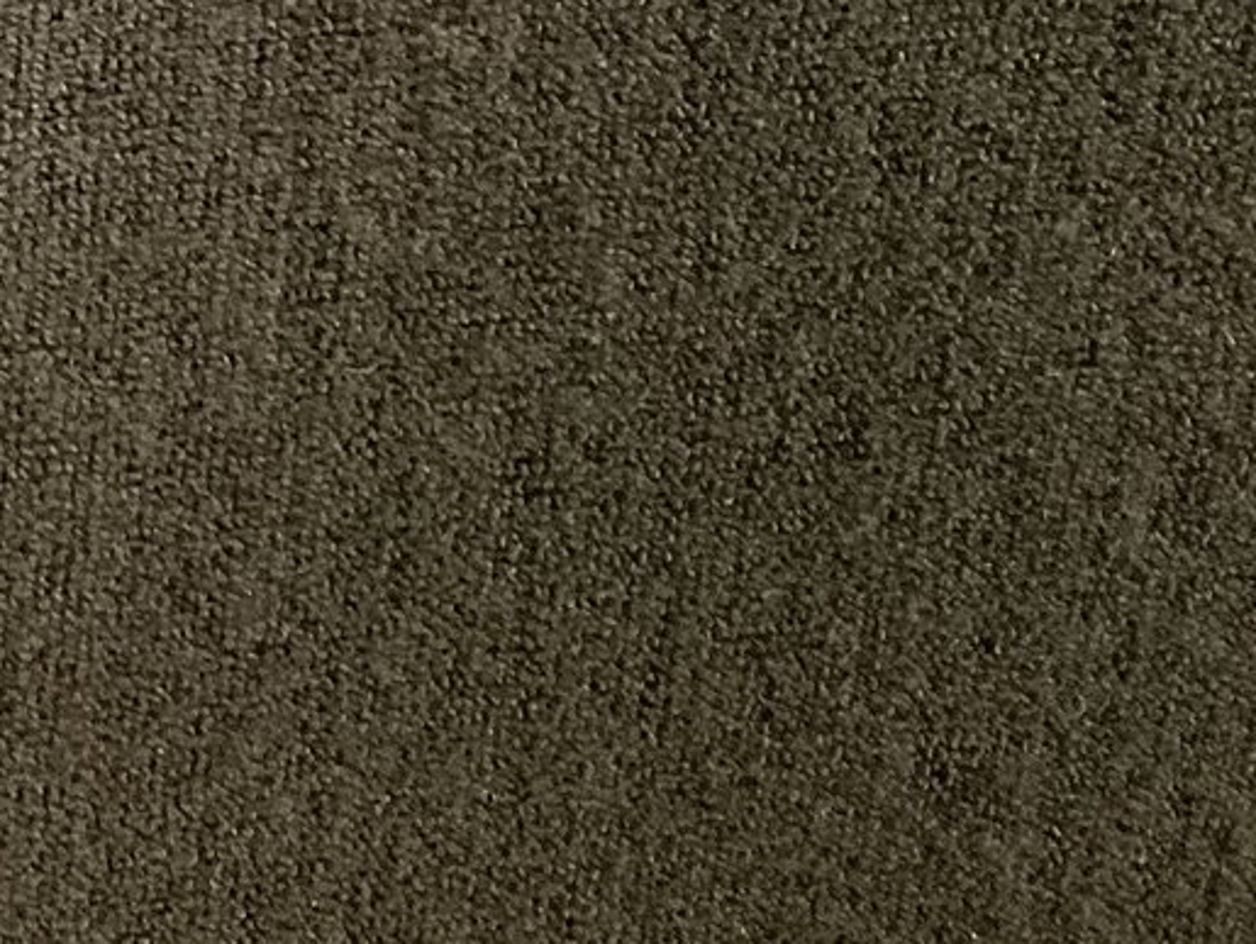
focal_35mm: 91
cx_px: -567
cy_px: -421
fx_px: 3304
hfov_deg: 19.1
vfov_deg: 15.2
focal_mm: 3.3
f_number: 2.4
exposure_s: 1/100
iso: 80
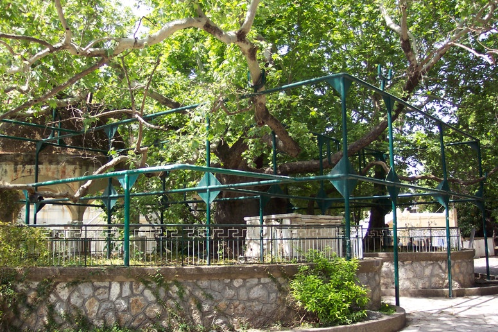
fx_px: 526
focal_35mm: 38
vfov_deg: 35.0
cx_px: 249
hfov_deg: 50.7
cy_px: 166
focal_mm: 8
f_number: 2.8
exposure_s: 1/500
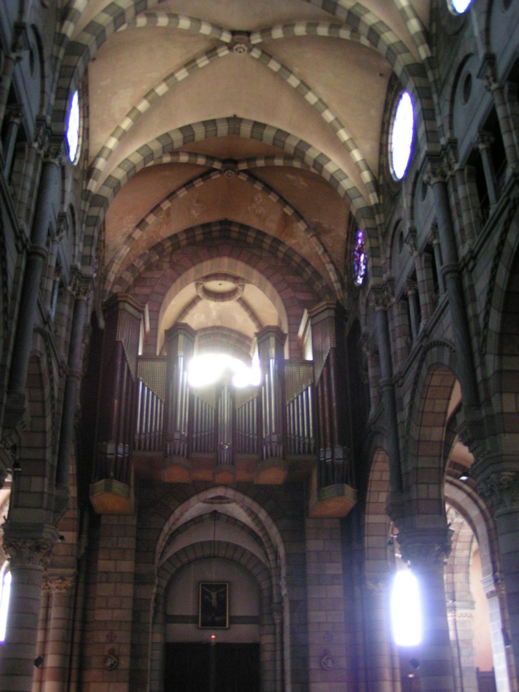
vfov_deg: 49.0
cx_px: 260
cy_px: 346
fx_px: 760
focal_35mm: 38
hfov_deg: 37.7
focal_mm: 5.8
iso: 200
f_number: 2.8
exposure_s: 1/8
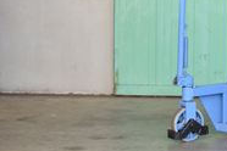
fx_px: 1396
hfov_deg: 9.2
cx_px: 286
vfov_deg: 6.2
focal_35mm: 221
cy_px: -17
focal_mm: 55
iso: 1250
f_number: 6.3
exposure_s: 1/400
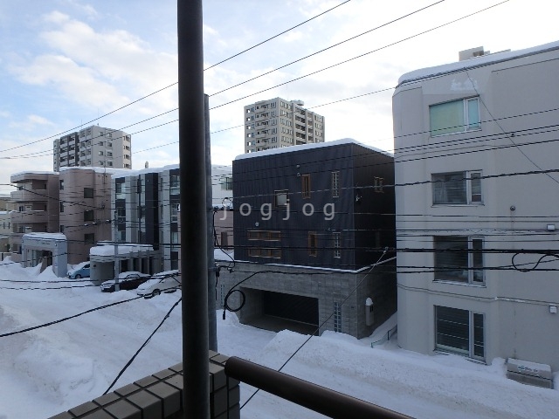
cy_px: 210
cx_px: 280
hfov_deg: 79.0
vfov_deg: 63.4
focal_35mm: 21
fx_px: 339
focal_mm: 3.7
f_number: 3.5
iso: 125
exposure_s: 1/640
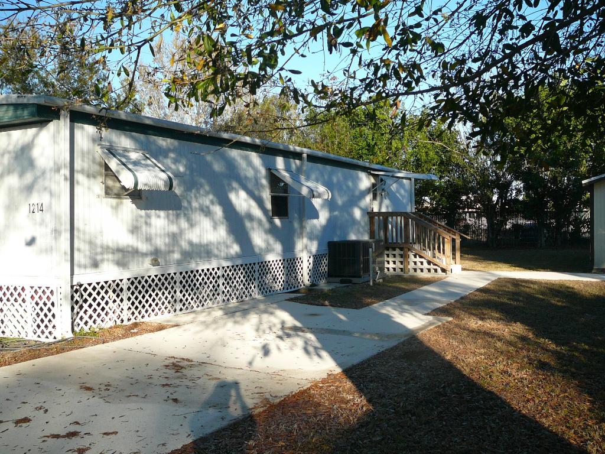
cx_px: 302
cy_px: 227
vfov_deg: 40.7
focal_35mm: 35
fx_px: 612
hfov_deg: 52.6
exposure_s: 1/500
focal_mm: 5.2
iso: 80
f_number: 2.8
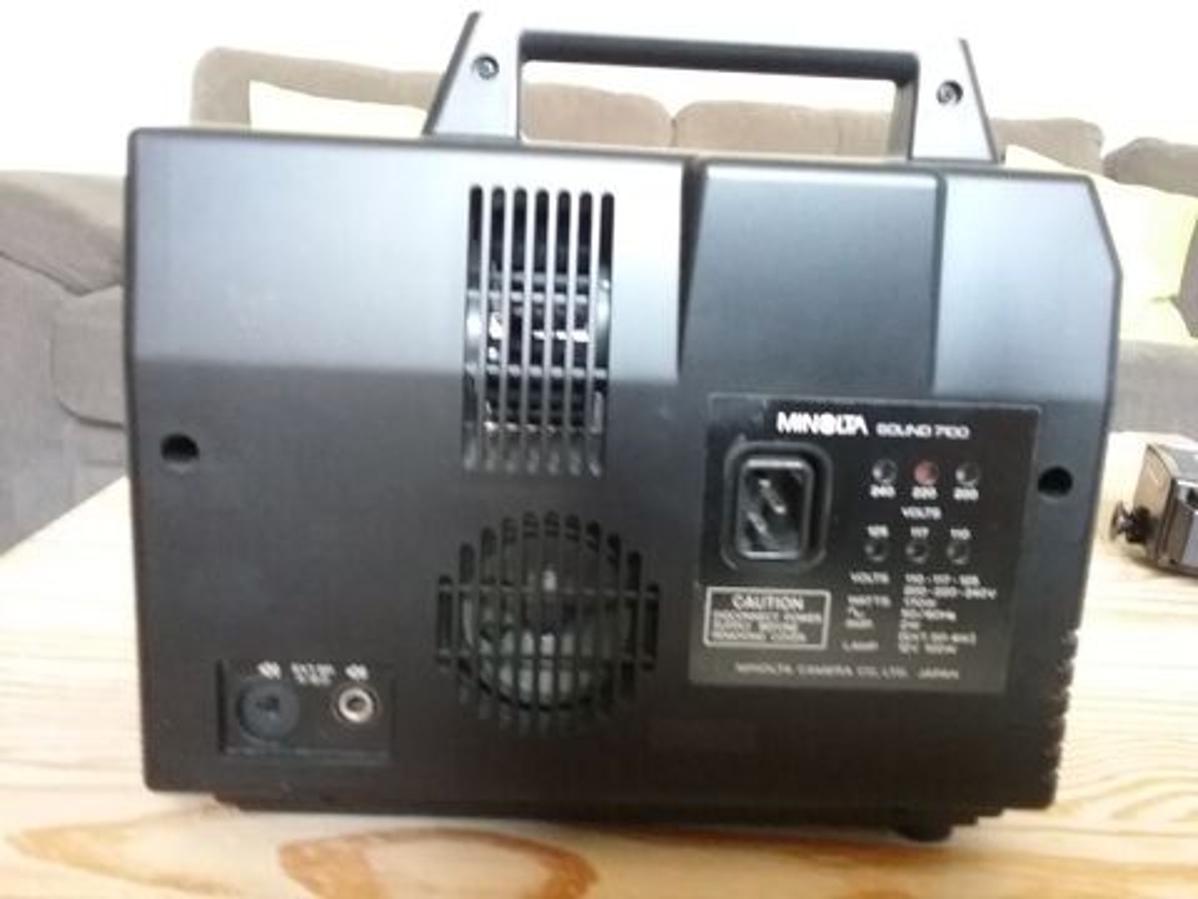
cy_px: 450
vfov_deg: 45.4
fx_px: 1073
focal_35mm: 31
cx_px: 599
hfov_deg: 58.4
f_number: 2.2
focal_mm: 3.3
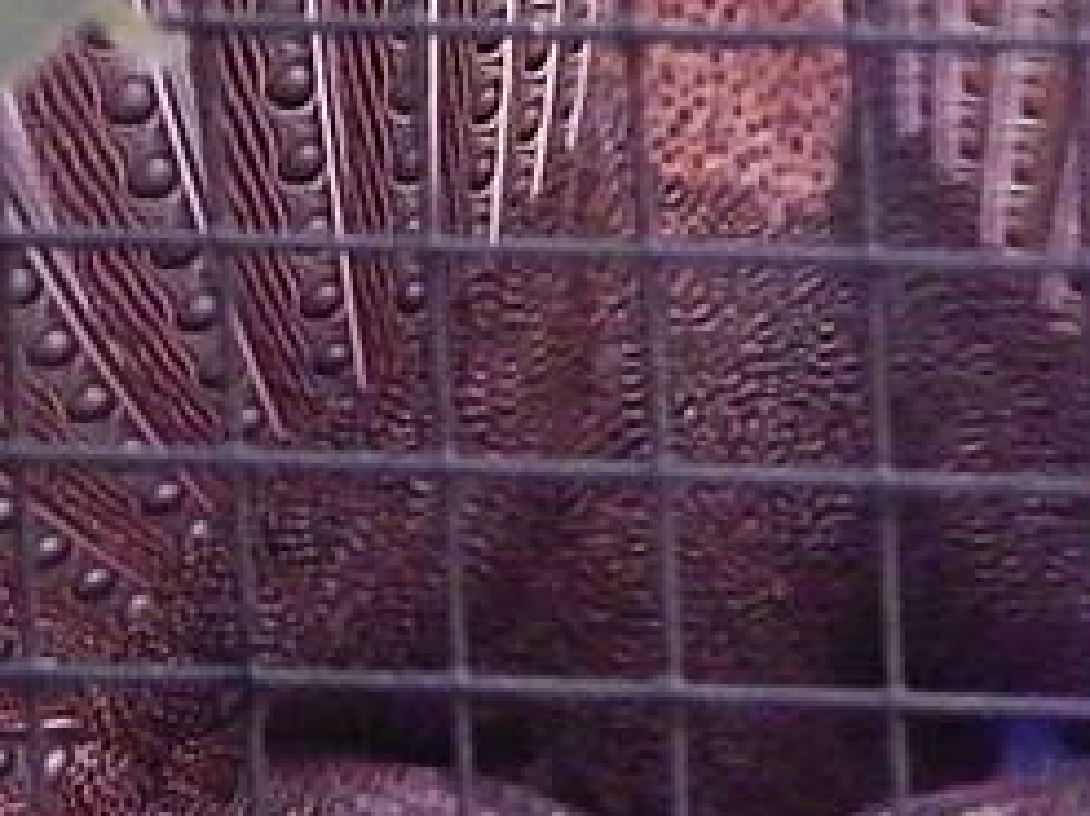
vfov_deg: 3.8
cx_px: 1011
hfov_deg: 5.0
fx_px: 12432
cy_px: -154
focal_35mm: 395
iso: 800
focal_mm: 10.9
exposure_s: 1/8
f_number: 4
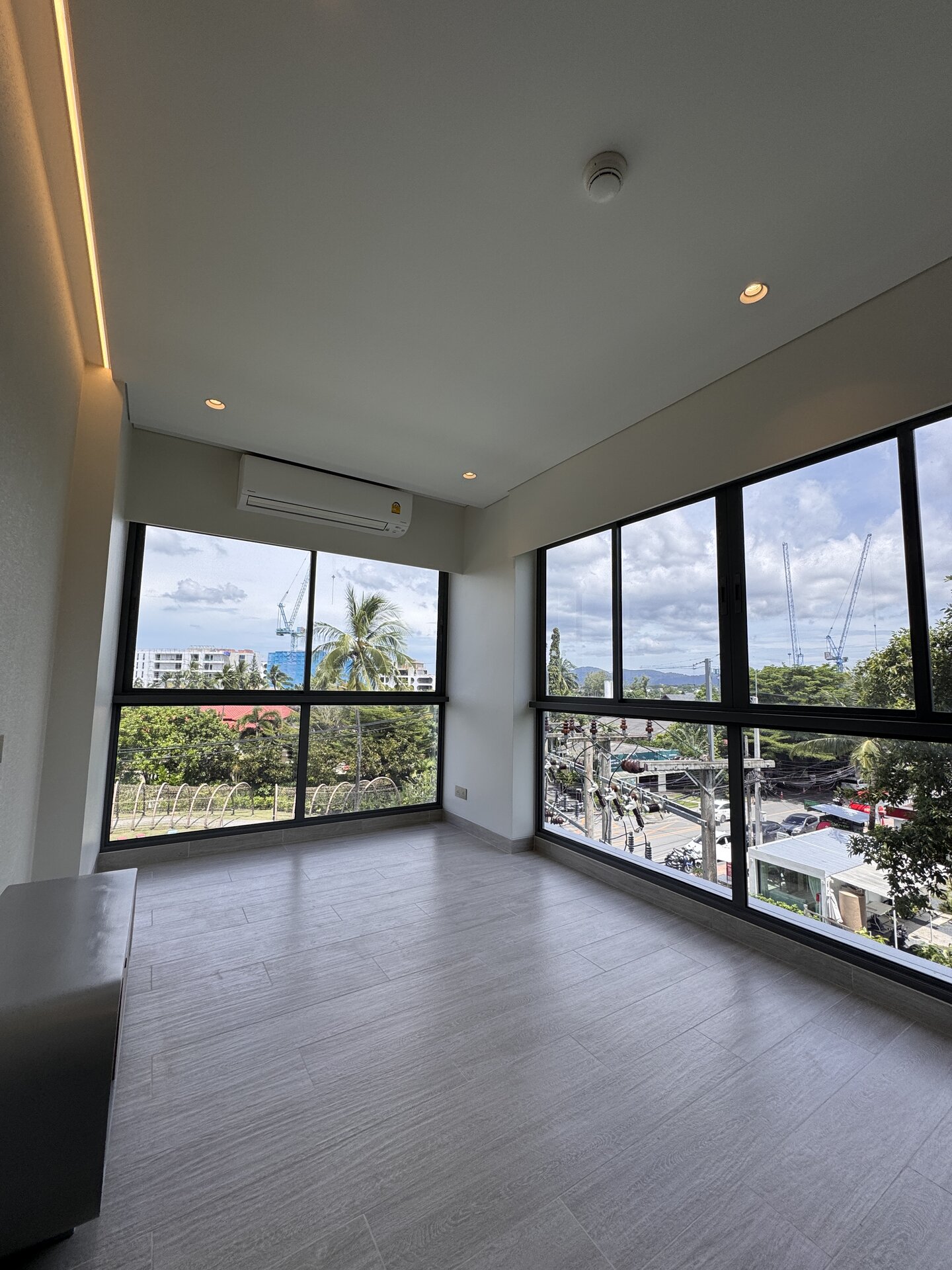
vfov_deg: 102.1
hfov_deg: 85.7
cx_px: 476
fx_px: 513
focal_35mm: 14
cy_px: 635
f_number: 2.2
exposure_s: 1/631
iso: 40
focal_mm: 2.22
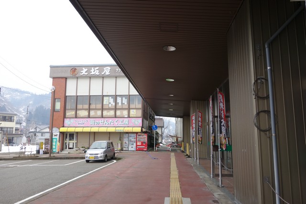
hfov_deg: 65.5
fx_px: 238
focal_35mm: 28
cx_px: 153
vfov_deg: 46.4
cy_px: 102
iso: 125
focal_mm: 10.4
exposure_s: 1/100
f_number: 5
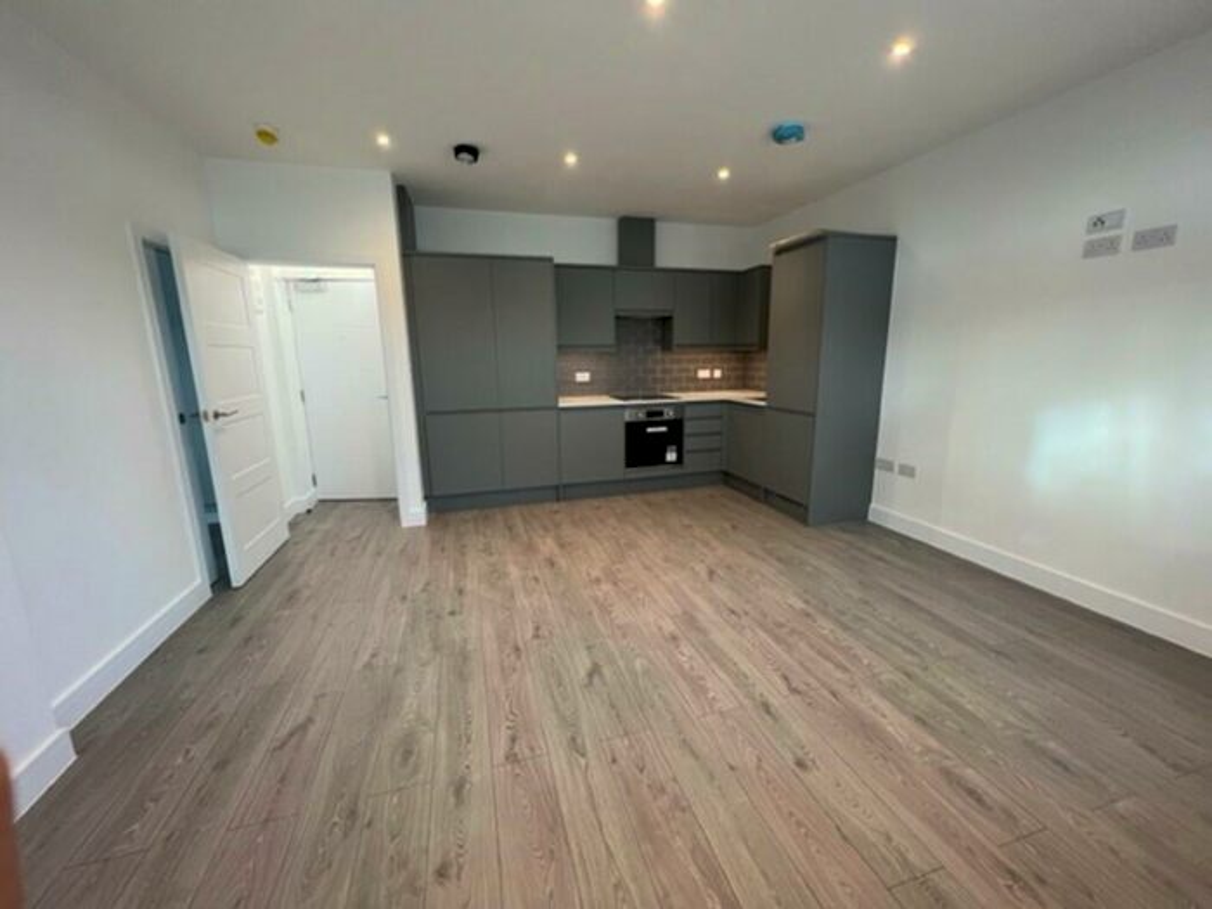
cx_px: 606
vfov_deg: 89.9
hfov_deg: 106.2
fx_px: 455
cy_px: 454
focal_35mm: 13
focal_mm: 1.57
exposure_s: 1/100
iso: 160
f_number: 1.8
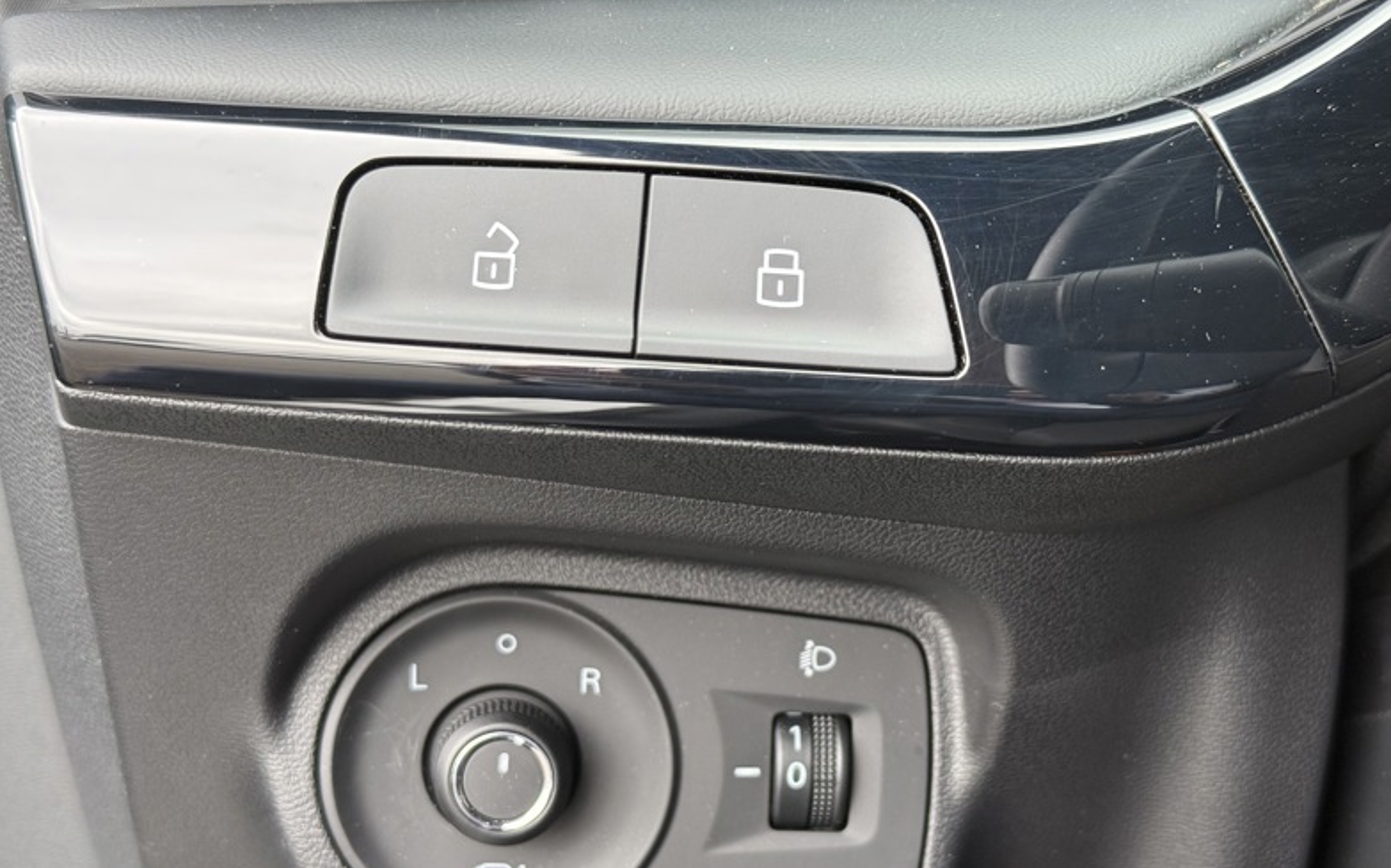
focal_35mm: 52
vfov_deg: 24.8
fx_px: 1971
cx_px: 707
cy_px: 515
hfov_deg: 38.9
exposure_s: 1/97
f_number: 1.78
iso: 100
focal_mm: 6.76
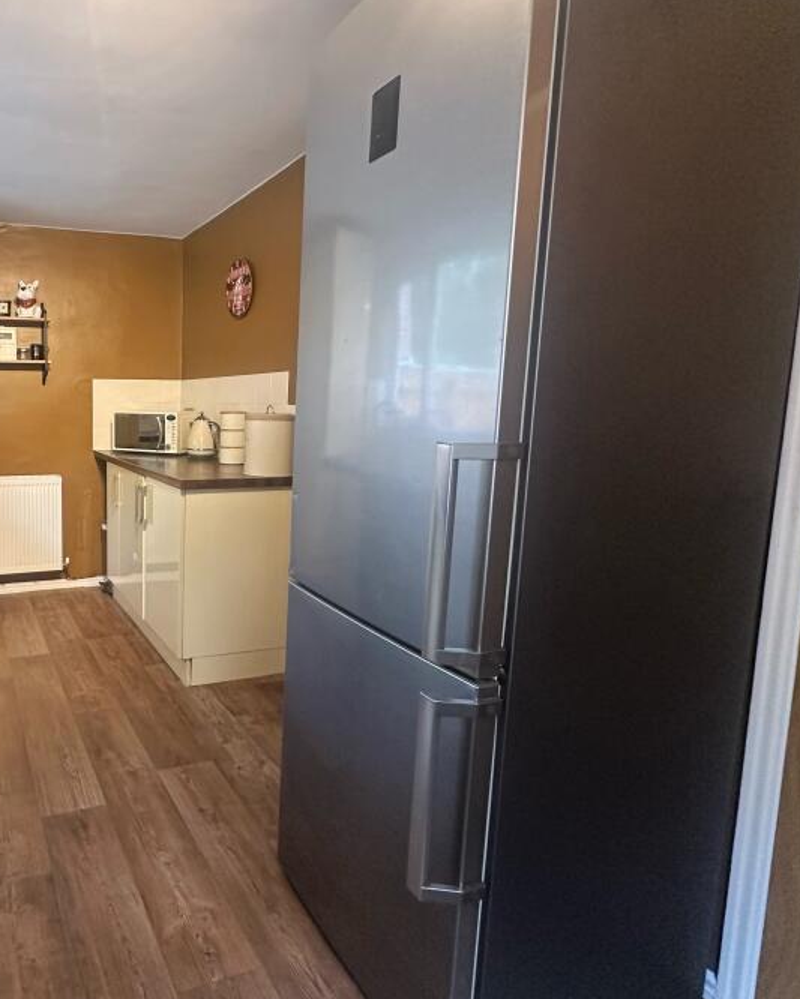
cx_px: 144
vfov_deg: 77.6
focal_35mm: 21
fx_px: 621
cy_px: 471
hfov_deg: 59.6
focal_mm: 2.22
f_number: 2.2
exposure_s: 1/75
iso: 320
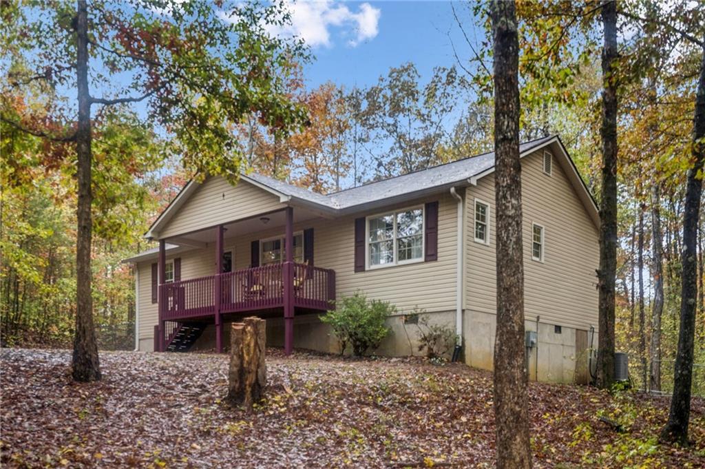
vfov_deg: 38.8
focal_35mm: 34
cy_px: 234
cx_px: 352
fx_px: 665
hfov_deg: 55.8
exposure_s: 1/25
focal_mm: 34
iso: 100
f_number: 5.6
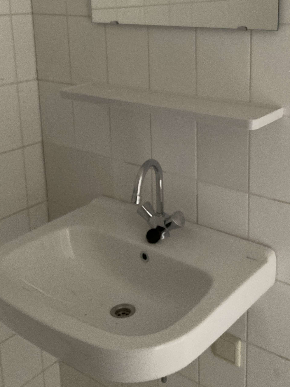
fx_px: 514
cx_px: 199
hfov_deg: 31.2
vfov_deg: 40.4
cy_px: 110
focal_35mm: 46
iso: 250
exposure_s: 1/33
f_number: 1.8
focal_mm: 3
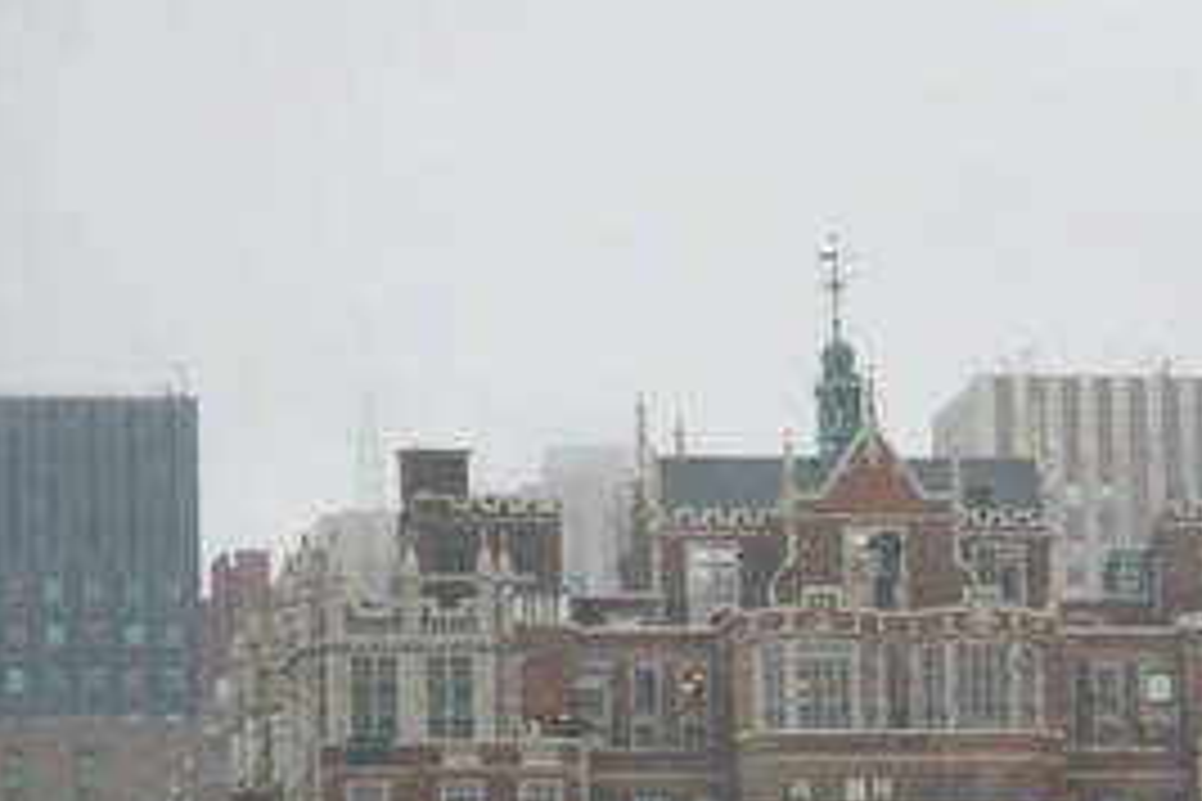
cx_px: 1562
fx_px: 10517
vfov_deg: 4.4
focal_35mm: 315
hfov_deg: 6.5
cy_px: 472
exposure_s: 1/500
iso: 900
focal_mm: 80
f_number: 5.3
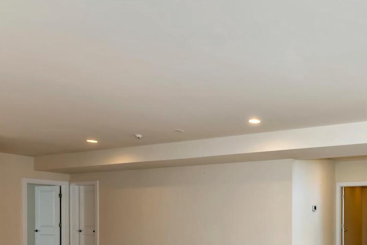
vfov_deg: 37.6
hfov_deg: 51.9
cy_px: 217
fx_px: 336
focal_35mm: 33
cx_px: 315
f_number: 18
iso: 320
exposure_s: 1/8
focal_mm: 17
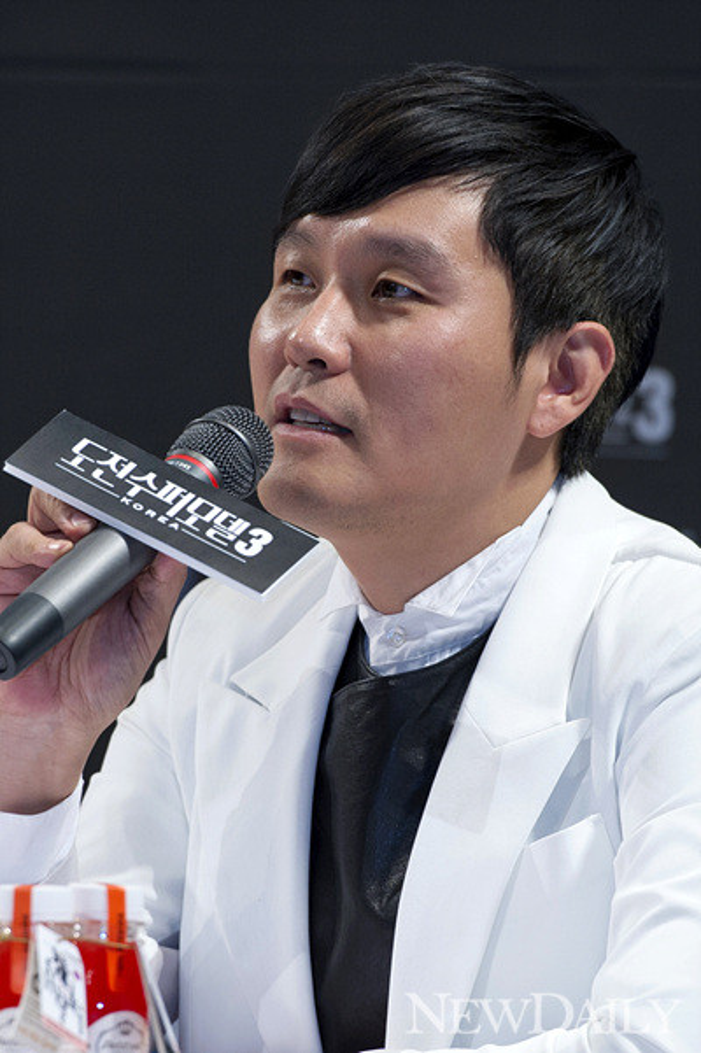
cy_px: 526
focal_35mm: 200
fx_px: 5848
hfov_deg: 6.9
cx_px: 350
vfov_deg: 10.3
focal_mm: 200
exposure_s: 1/250
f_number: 4
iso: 800
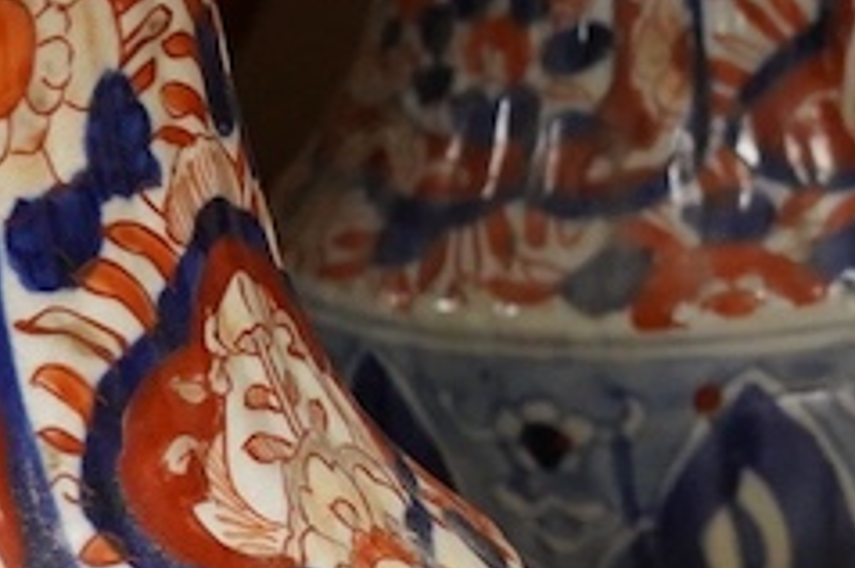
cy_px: 0
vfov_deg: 6.4
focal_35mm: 213
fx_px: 5052
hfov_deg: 9.0
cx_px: 1855
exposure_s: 1/160
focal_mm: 30
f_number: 10
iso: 2500
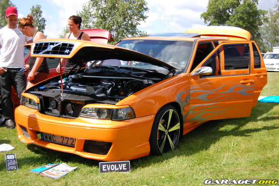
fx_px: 372
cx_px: 140
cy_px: 93
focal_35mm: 48
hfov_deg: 41.1
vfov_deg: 28.0
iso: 800
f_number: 4.5
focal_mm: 32
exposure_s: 1/2500
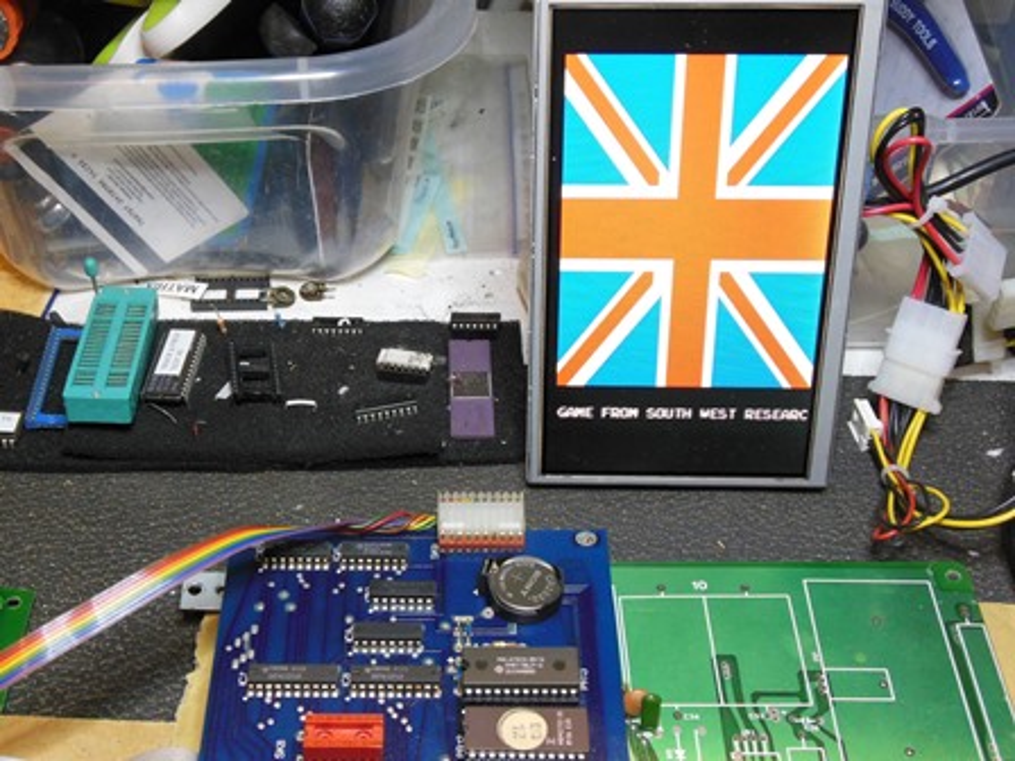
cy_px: 380
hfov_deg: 43.9
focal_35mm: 43
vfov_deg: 33.6
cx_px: 508
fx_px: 1261
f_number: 3.8
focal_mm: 7.7
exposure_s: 1/20
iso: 400
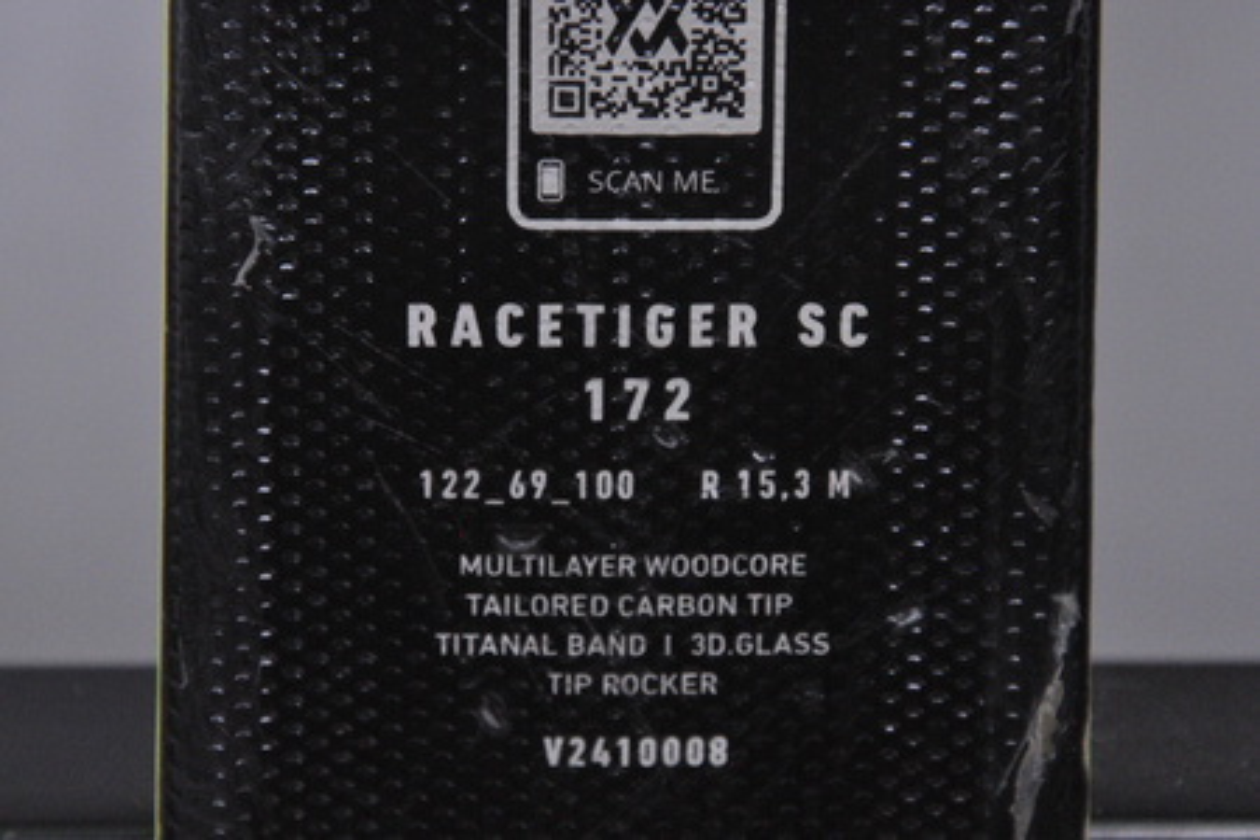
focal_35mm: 158
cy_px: 420
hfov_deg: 13.0
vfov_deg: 8.7
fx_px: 5512
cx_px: 630
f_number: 8
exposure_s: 1/125
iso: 3200
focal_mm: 105
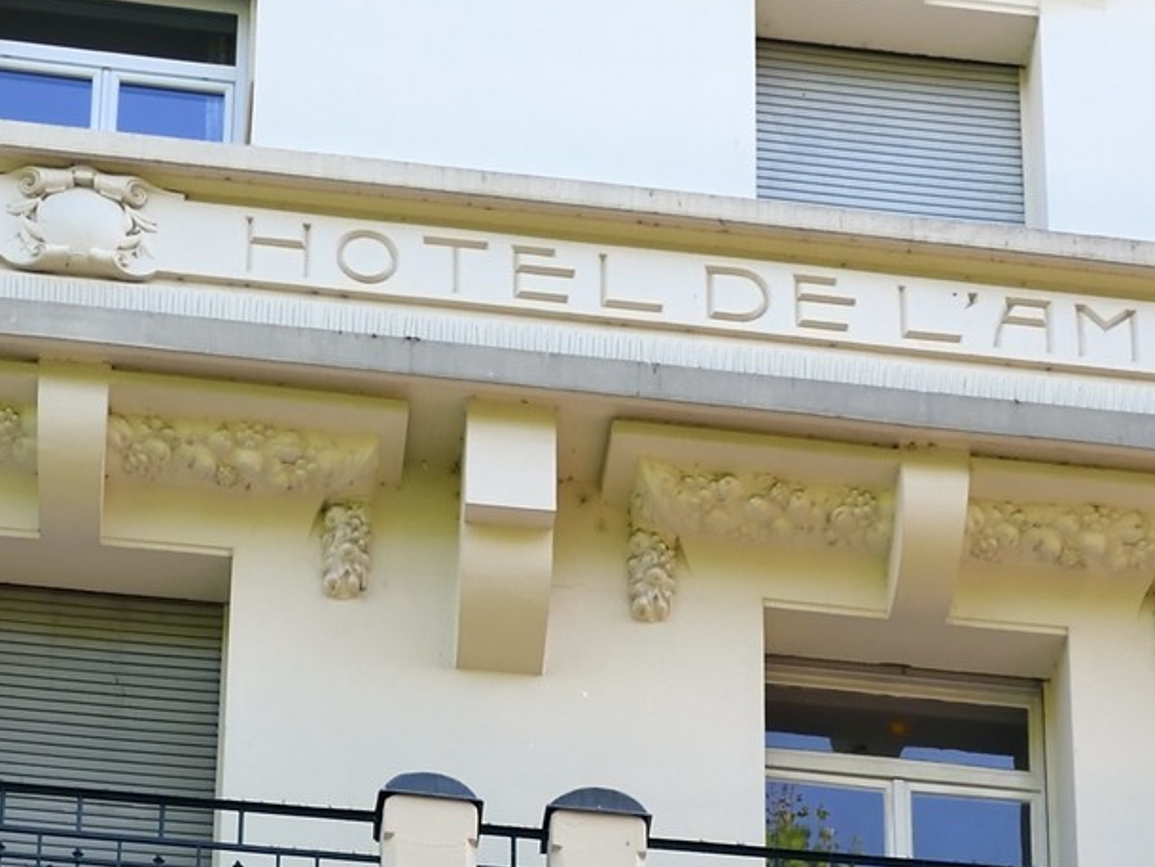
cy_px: 2040
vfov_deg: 11.6
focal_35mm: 106
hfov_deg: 18.5
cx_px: 627
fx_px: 3538
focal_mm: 28
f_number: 10
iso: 200
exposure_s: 1/80
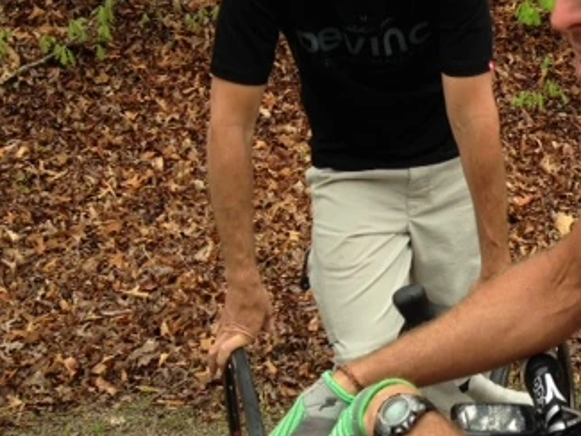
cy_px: 48
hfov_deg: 29.1
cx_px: 476
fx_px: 1091
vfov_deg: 22.1
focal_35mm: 65
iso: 50
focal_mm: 4.12
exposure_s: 1/393
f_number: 2.4
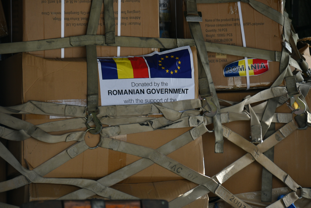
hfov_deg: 8.9
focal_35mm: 232
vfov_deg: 5.9
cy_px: 104
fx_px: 2008
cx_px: 156
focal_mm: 155
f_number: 5.6
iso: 200
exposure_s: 1/200
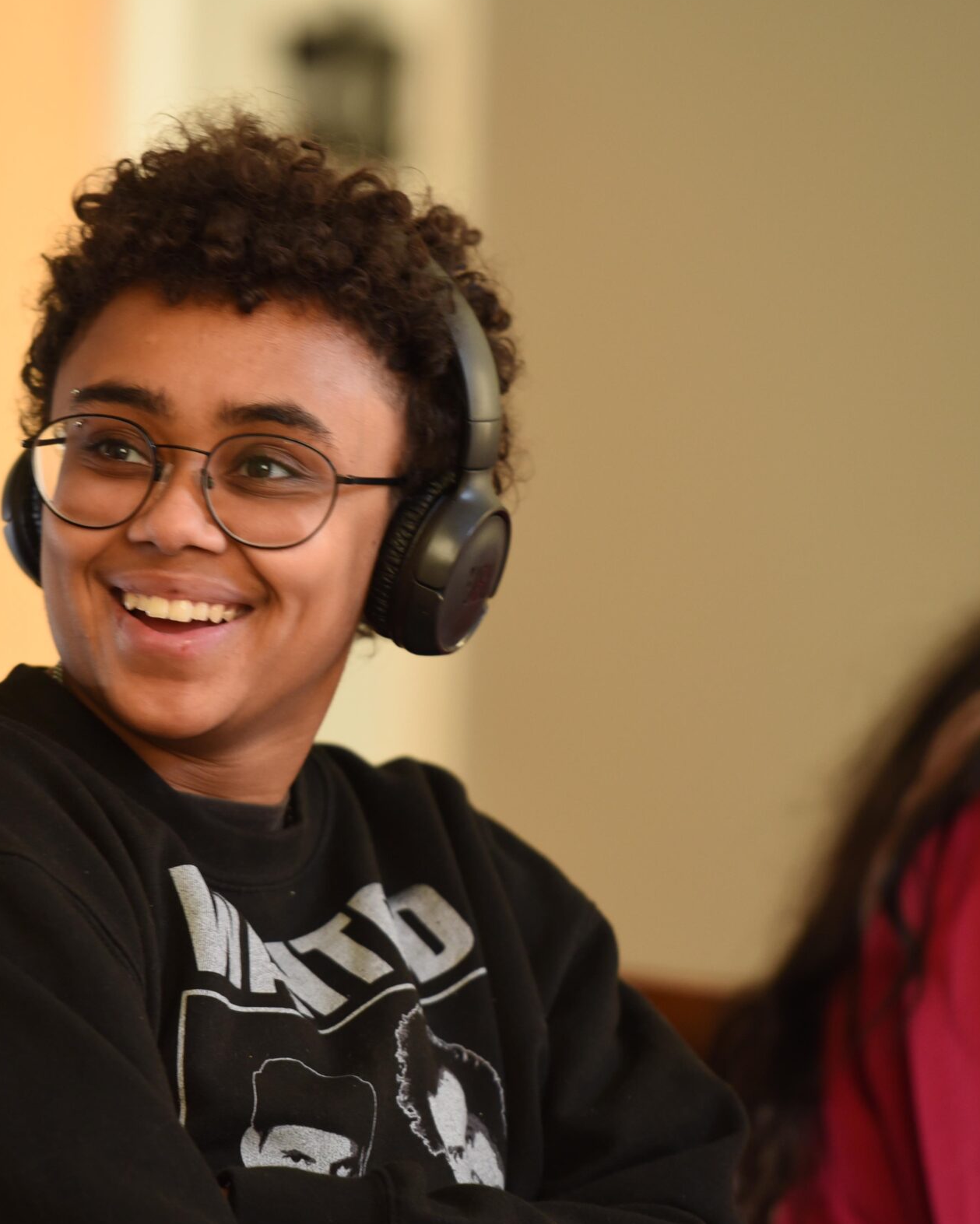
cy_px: 603
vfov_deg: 7.0
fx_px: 9967
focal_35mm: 275
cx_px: 393
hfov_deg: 5.6
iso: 1000
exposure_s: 1/125
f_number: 3.2
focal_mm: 180
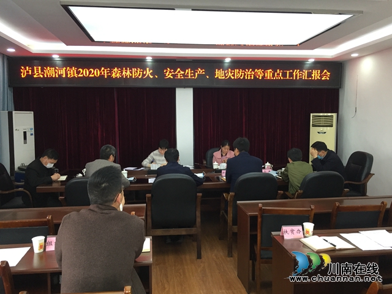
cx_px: 196
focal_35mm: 29
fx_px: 328
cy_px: 147
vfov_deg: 48.2
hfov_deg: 61.7
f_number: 2.2
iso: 80
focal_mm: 4.15
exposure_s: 1/33
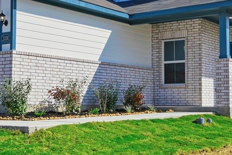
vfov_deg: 17.9
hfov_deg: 26.6
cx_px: 110
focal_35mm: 76
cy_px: 62
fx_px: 490
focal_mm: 28
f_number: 14
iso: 160
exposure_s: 1/1000
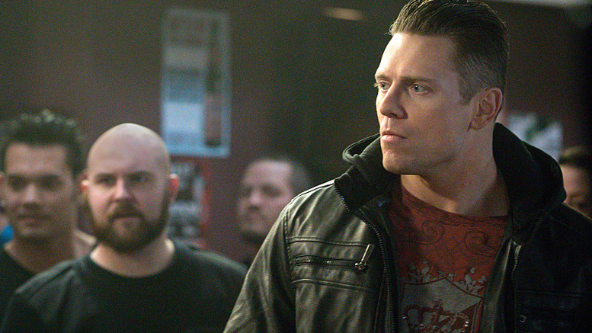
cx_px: 296
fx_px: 2888
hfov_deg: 11.7
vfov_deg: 6.6
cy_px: 196
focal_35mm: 184
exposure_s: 1/160
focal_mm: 175
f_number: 5
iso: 16000
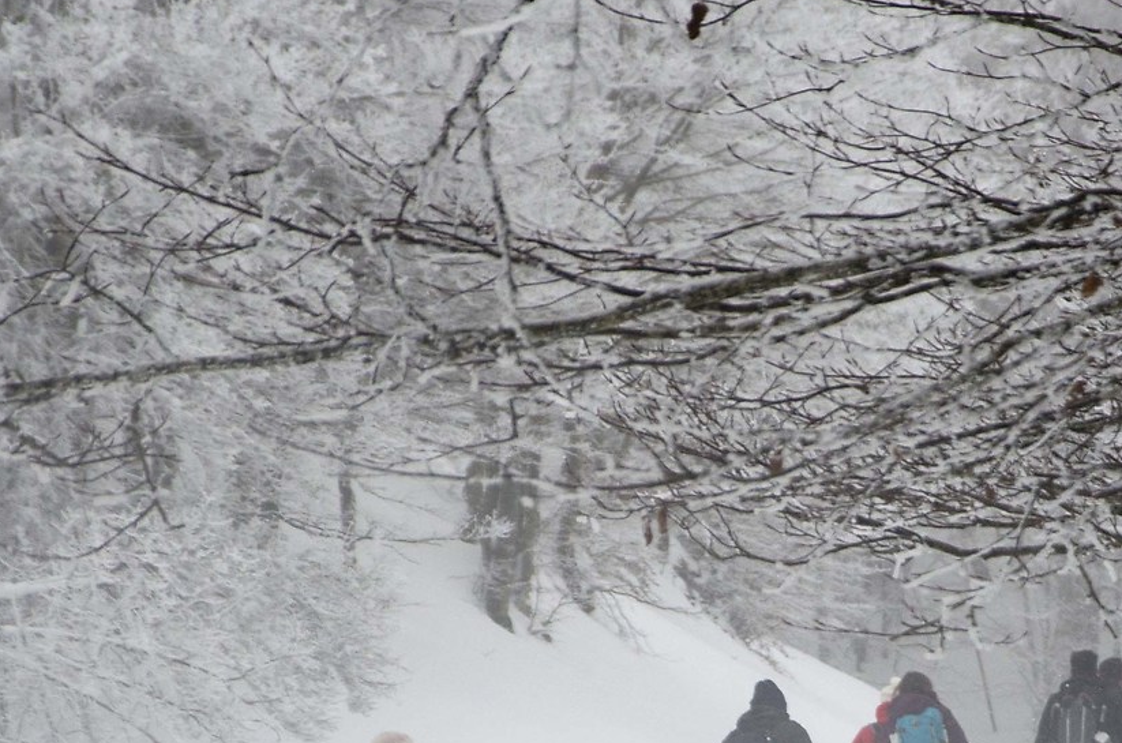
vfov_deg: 3.0
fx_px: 14289
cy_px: 679
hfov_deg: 4.5
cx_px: 777
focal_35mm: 459
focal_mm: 105
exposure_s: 1/250
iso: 250
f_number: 5.6
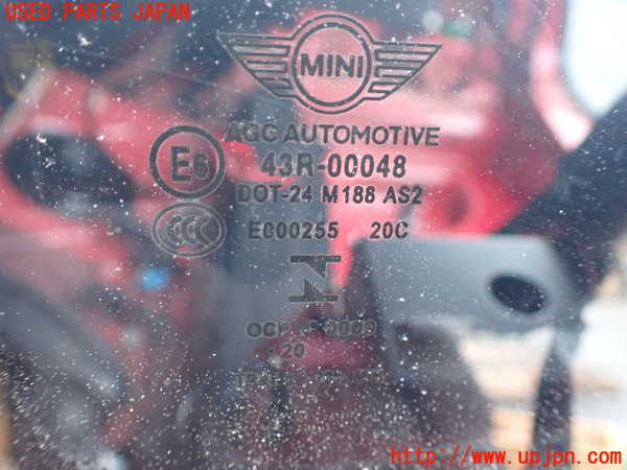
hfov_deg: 60.0
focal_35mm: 30
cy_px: 235
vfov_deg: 46.8
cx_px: 314
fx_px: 543
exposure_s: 1/60
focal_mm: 5.4
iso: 800
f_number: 2.3
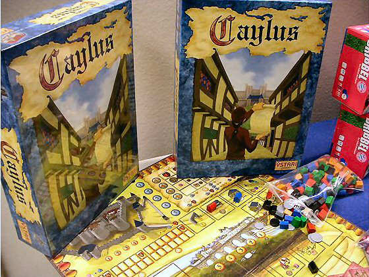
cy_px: 138
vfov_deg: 37.7
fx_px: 405
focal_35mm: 38
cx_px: 184
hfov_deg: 49.0
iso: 100
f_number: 3.5
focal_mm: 6.3
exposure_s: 1/12.3
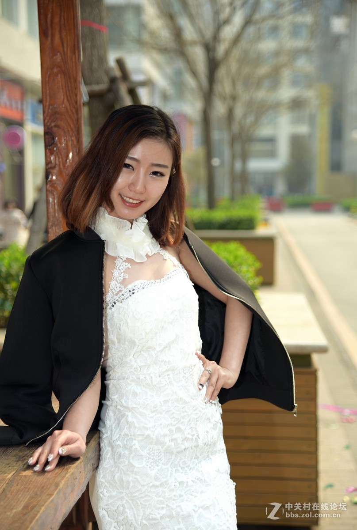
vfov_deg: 25.9
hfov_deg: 17.6
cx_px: 178
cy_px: 265
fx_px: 1153
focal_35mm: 78
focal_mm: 78
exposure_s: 1/250
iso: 100
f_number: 4
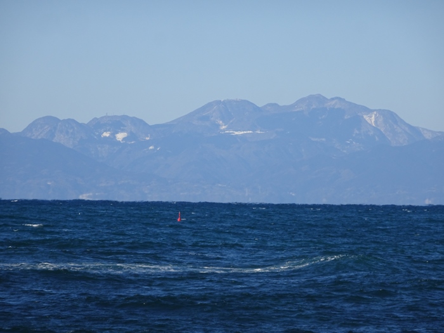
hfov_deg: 6.4
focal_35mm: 308
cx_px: 222
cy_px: 166
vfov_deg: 4.8
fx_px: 3951
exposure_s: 1/400
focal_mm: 52.59
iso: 80
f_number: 6.3
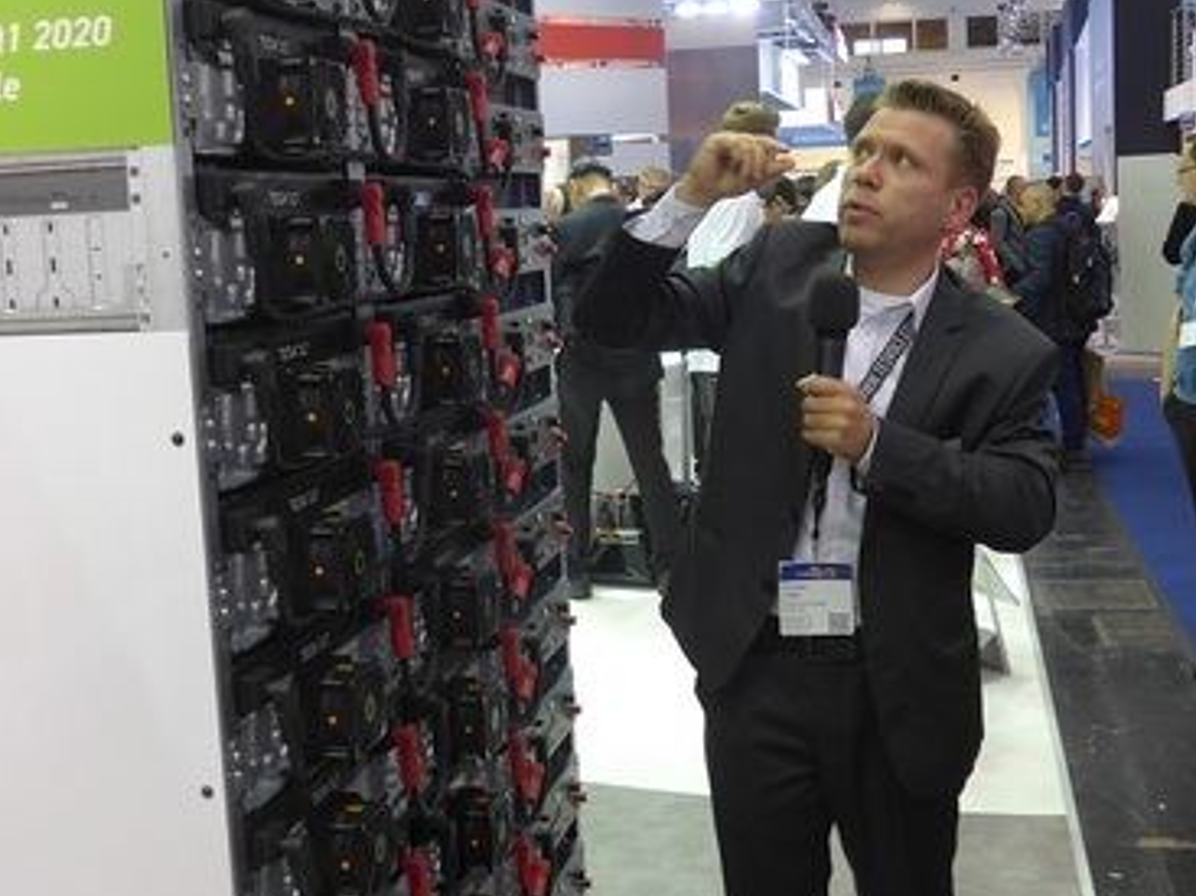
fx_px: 1451
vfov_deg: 34.2
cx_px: 653
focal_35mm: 42
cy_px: 368
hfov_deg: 44.8
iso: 125
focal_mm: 6
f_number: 2
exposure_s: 1/60
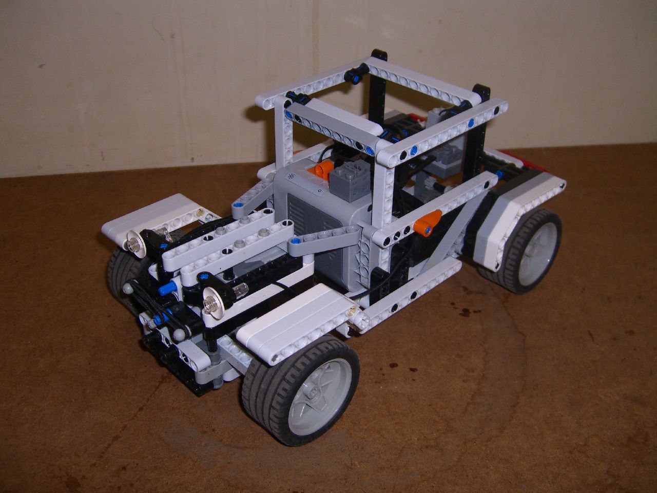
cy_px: 246
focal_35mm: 38
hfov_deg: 49.0
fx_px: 721
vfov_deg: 37.7
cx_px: 328
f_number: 2.8
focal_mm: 7.9
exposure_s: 1/60
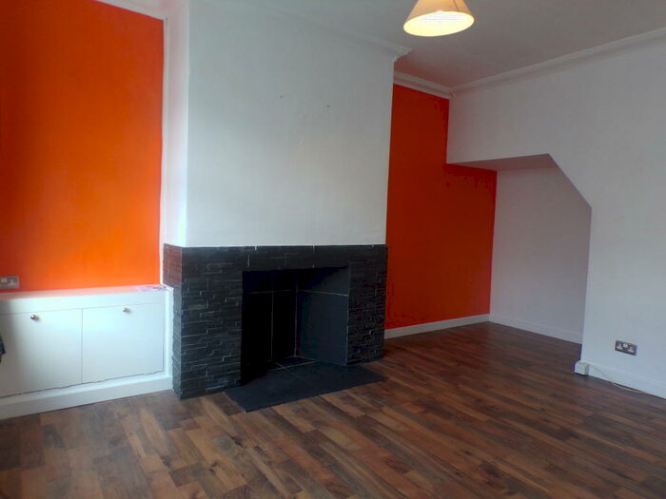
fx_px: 462
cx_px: 333
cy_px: 250
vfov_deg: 56.8
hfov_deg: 71.6
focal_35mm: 24
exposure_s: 1/34
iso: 104
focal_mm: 4.3
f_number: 3
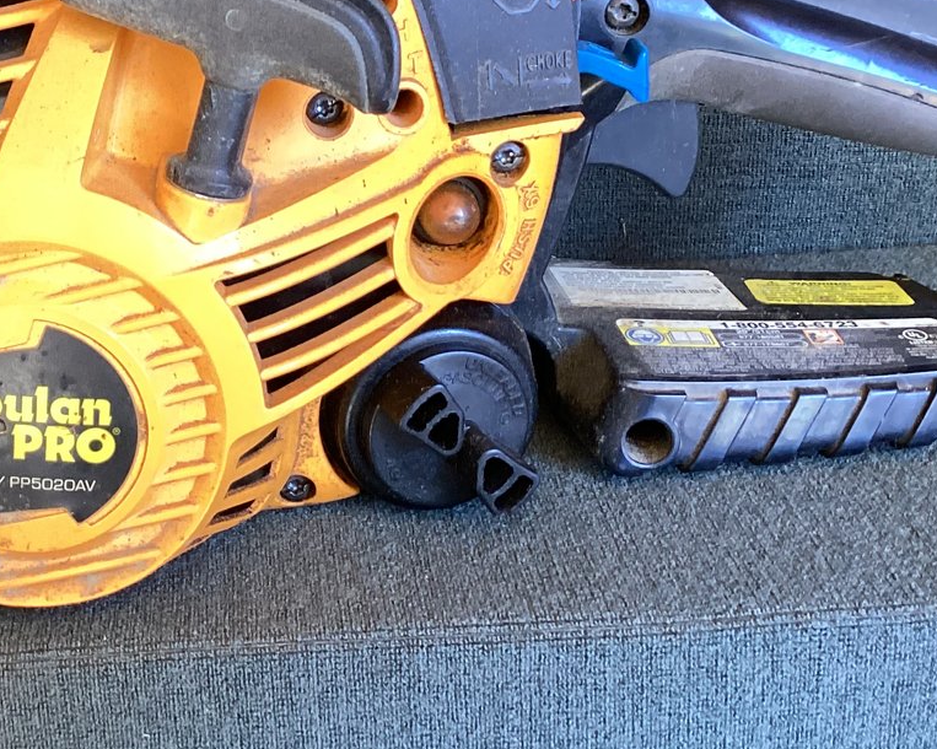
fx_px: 1663
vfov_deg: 25.2
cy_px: 236
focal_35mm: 60
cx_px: 171
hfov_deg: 30.6
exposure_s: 1/50
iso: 160
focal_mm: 3.3
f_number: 2.4
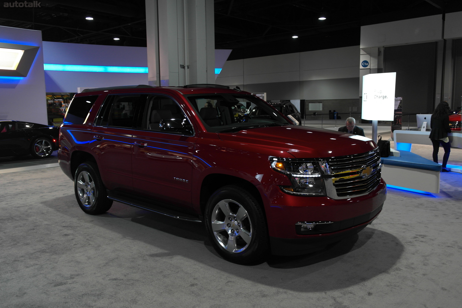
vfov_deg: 43.6
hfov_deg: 61.9
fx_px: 385
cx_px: 231
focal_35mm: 30
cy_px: 154
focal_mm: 20
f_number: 3.5
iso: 400
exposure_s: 1/50
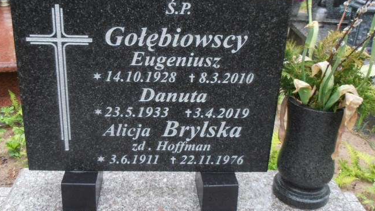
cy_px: 77
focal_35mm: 41
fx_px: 408
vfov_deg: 28.9
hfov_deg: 49.3
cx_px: 167
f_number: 3
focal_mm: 4.2
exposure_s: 1/25
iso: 125
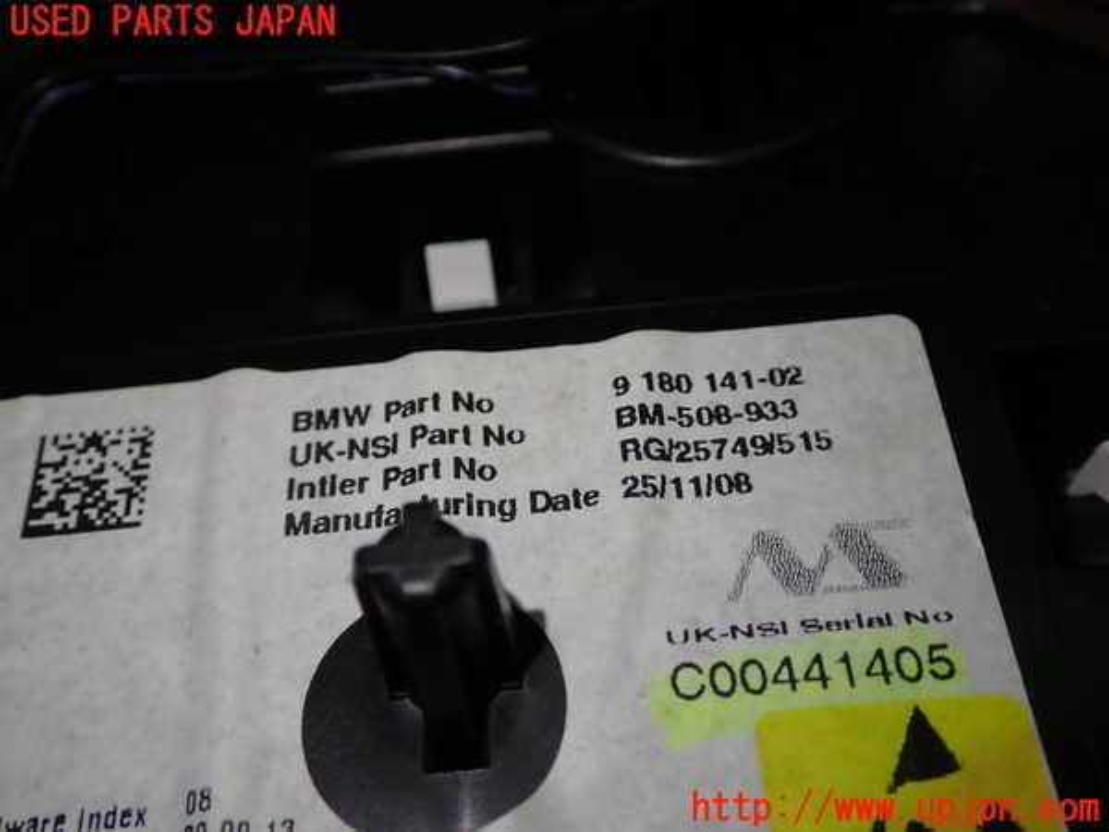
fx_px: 1217
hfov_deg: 49.0
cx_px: 554
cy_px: 416
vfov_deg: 37.7
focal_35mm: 38
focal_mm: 6.83
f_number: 2.7
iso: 100
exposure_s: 1/100
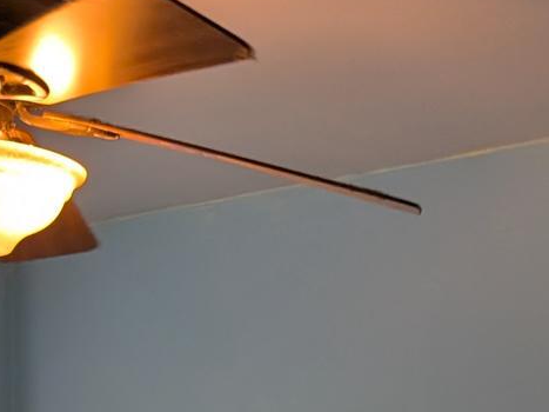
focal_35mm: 105
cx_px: 322
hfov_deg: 18.7
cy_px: 649
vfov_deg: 13.2
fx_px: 1665
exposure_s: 1/120
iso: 56
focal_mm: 6.9
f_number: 1.68
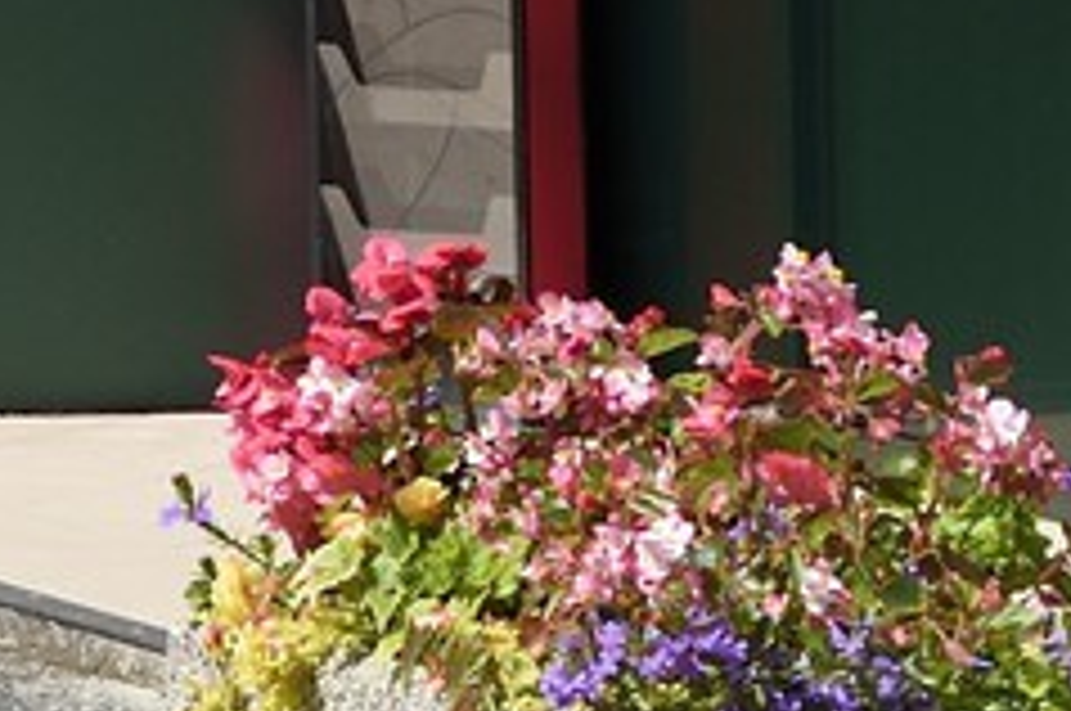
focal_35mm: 417
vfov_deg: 3.2
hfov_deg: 4.7
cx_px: -2349
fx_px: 12389
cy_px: -1606
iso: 200
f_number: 10
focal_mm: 62
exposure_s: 1/400
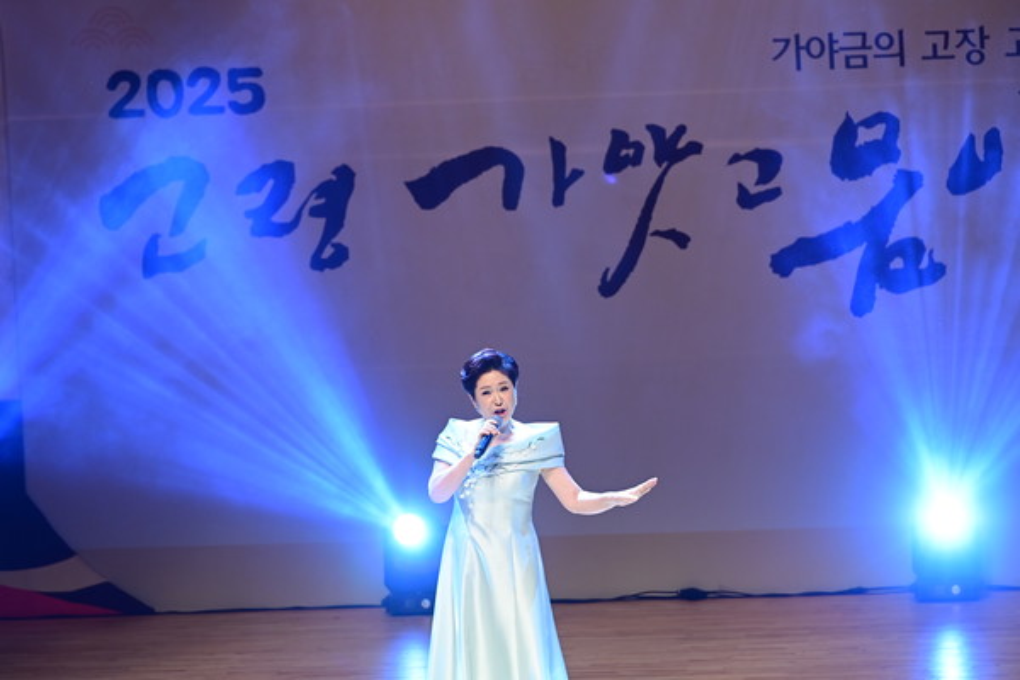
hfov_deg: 10.3
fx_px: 5666
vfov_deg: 6.9
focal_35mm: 200
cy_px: 340
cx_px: 510
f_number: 4
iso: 1600
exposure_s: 1/200
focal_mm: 200
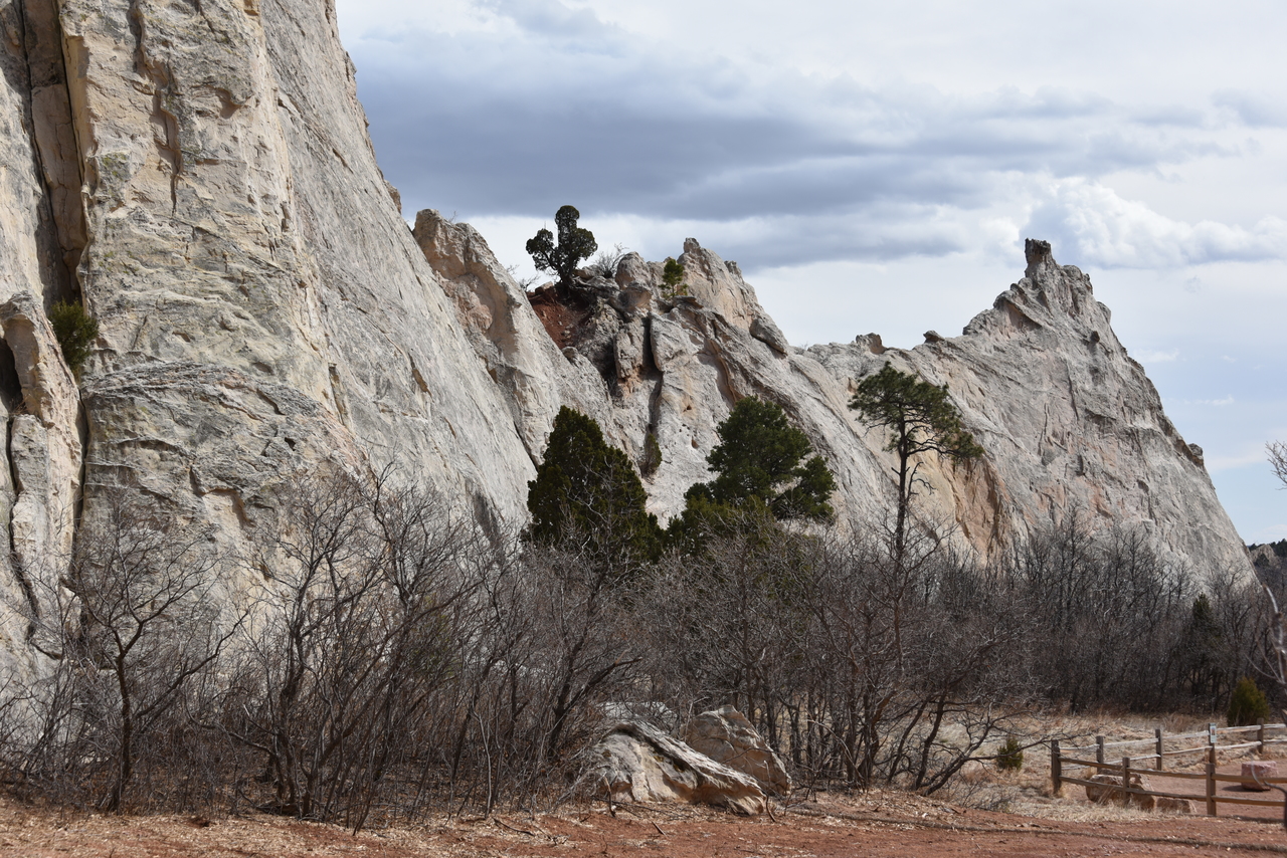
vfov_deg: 20.9
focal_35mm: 65
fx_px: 2324
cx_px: 644
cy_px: 429
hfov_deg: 31.0
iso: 100
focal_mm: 65
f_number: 8
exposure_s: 1/250
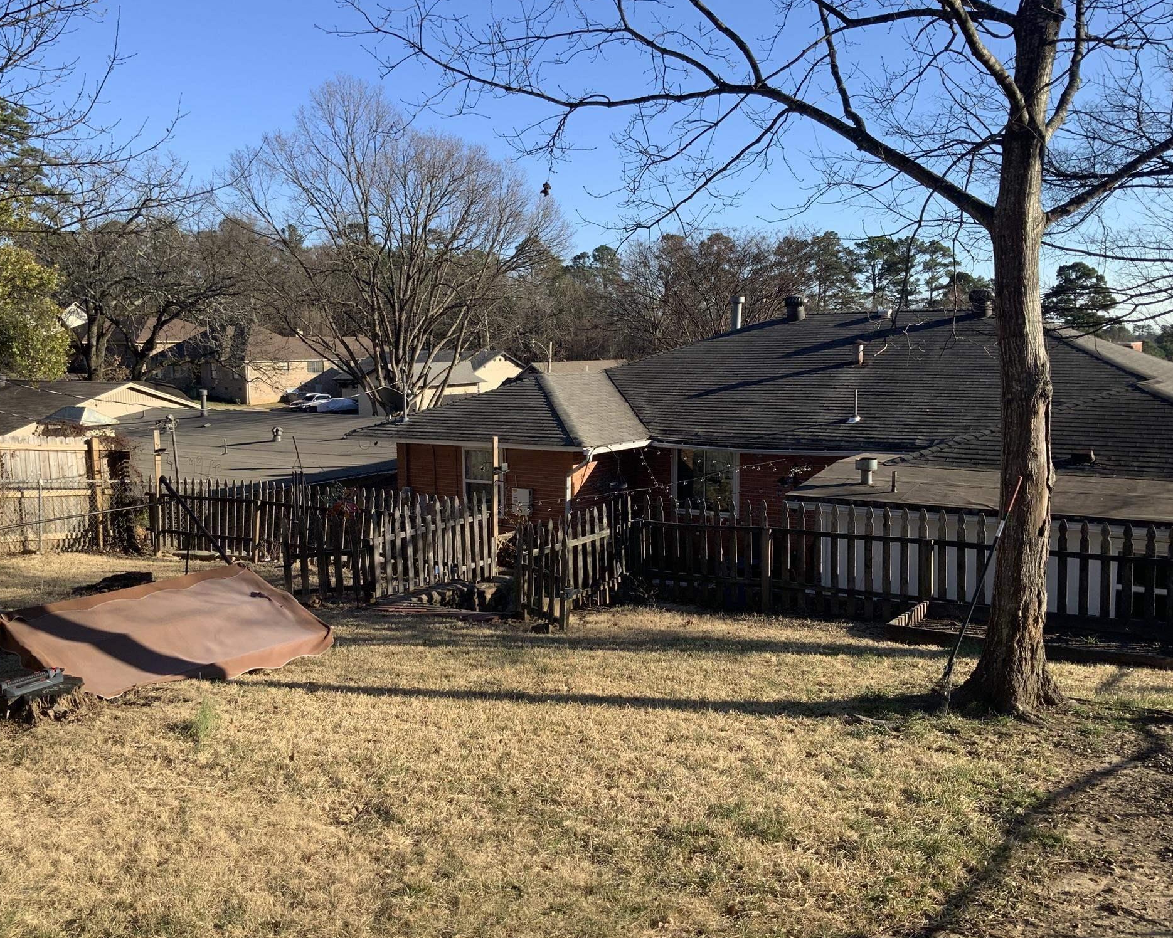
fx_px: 1076
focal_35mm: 31
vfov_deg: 47.1
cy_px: 476
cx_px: 563
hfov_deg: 57.2
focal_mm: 3
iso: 16
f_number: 1.8
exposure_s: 1/1015
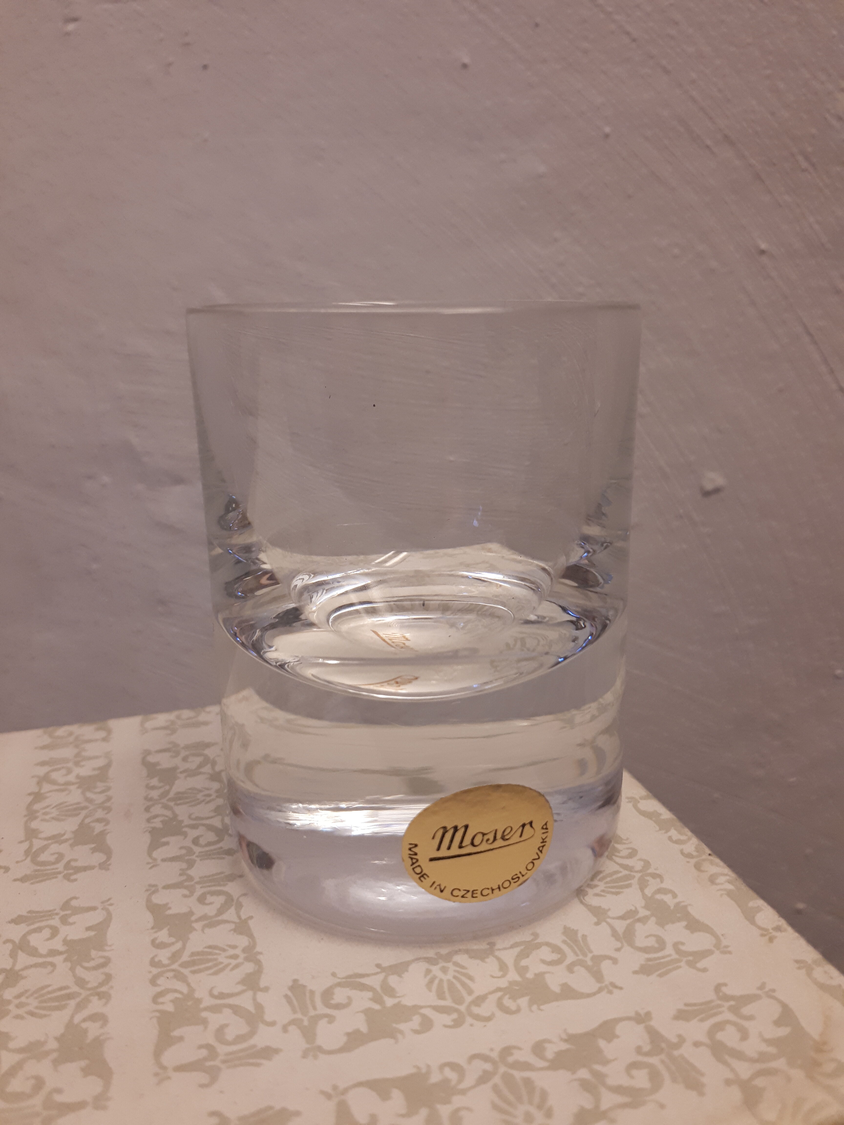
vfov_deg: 65.3
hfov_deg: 51.4
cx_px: 422
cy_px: 562
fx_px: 878
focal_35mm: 27
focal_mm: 3.6
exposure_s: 1/33
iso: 125
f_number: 1.9
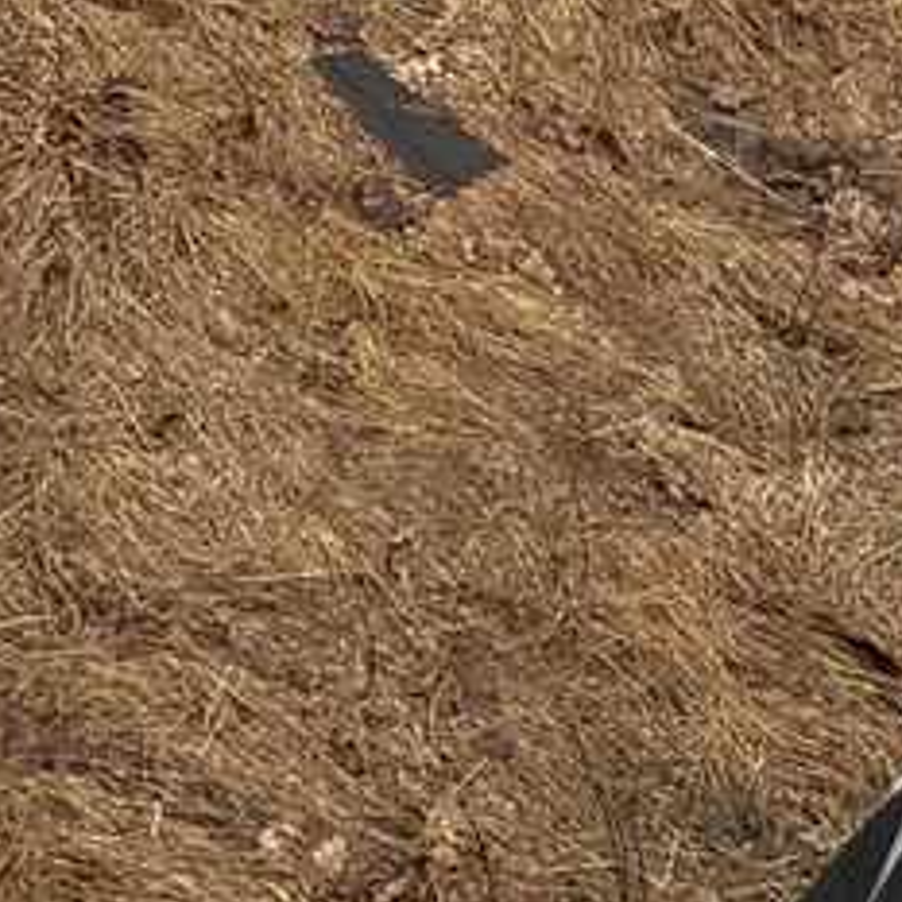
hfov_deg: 8.3
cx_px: 23
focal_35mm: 210
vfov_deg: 6.8
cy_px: -2524
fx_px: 6191
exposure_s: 1/728
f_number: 1.78
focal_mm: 6.76
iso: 80
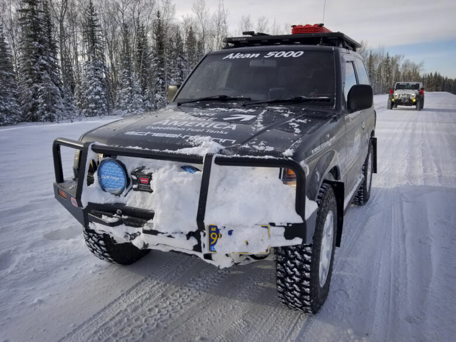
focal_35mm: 26
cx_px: 228
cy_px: 171
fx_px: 343
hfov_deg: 67.3
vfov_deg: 53.1
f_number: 1.7
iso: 50
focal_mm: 4.3
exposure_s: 1/1500
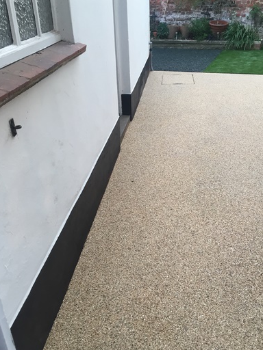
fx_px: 344
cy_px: 178
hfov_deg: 41.7
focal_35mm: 34
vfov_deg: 54.0
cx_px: 146
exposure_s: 1/33
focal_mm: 4.15
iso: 32
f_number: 2.2
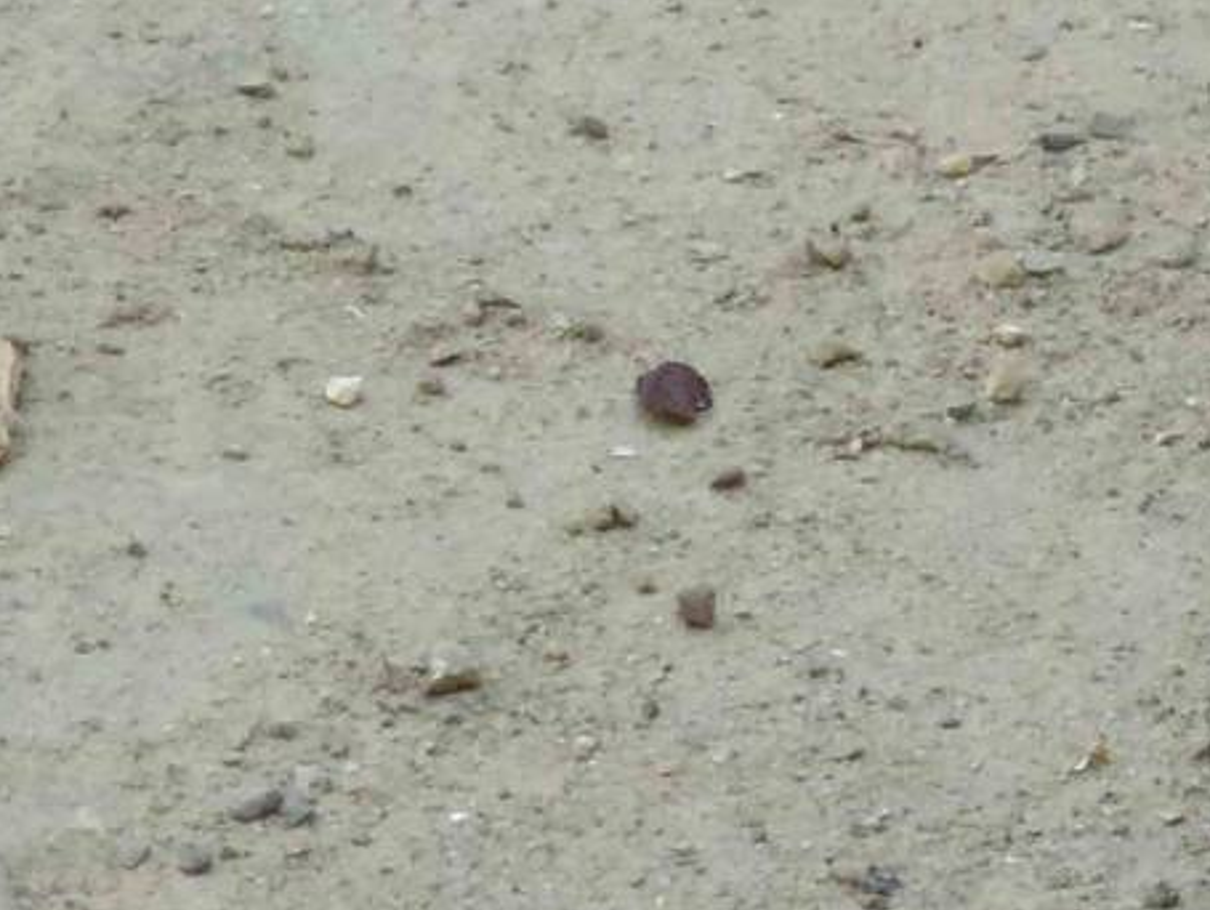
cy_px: 274
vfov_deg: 1.4
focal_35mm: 1068
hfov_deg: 1.9
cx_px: 1819
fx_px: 37361
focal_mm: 54.5
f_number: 5.7
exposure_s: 1/100
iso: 400
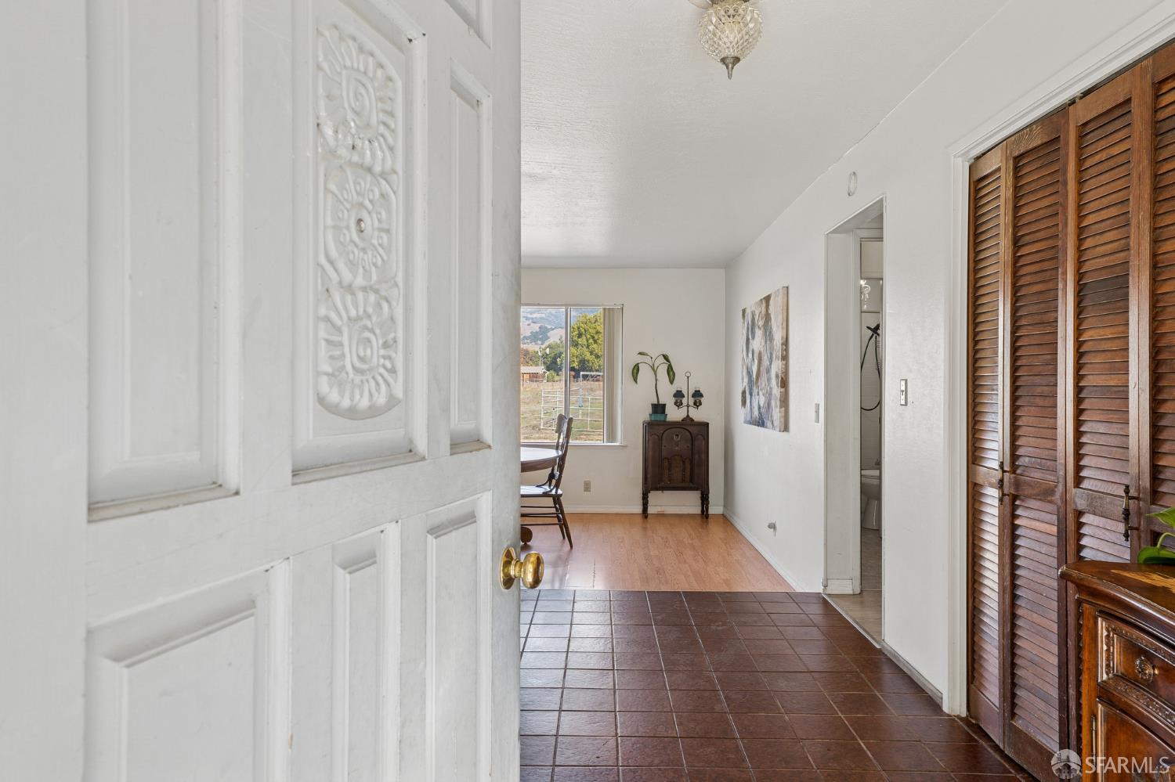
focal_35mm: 24
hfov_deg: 73.8
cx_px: 588
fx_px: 783
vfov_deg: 53.1
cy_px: 391
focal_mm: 24
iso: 200
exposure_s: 1/13
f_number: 11
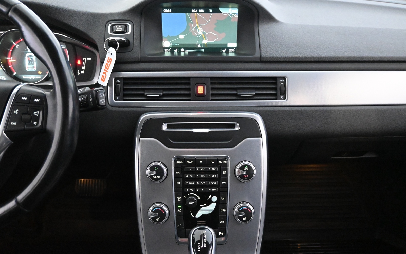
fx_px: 385
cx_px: 202
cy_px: 128
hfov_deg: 55.6
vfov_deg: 36.5
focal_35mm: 35
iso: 10000
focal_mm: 22.5
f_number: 4
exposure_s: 1/40
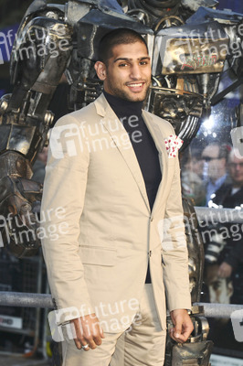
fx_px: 1704
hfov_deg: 8.2
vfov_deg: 12.2
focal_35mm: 168
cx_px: 122
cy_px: 183
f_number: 5.6
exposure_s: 1/250
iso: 320
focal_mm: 112
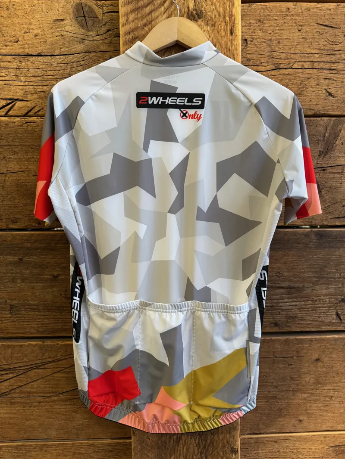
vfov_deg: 71.6
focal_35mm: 24
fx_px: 319
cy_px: 230
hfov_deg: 56.8
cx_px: 172
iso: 320
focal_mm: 6.76
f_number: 1.78
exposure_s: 1/50
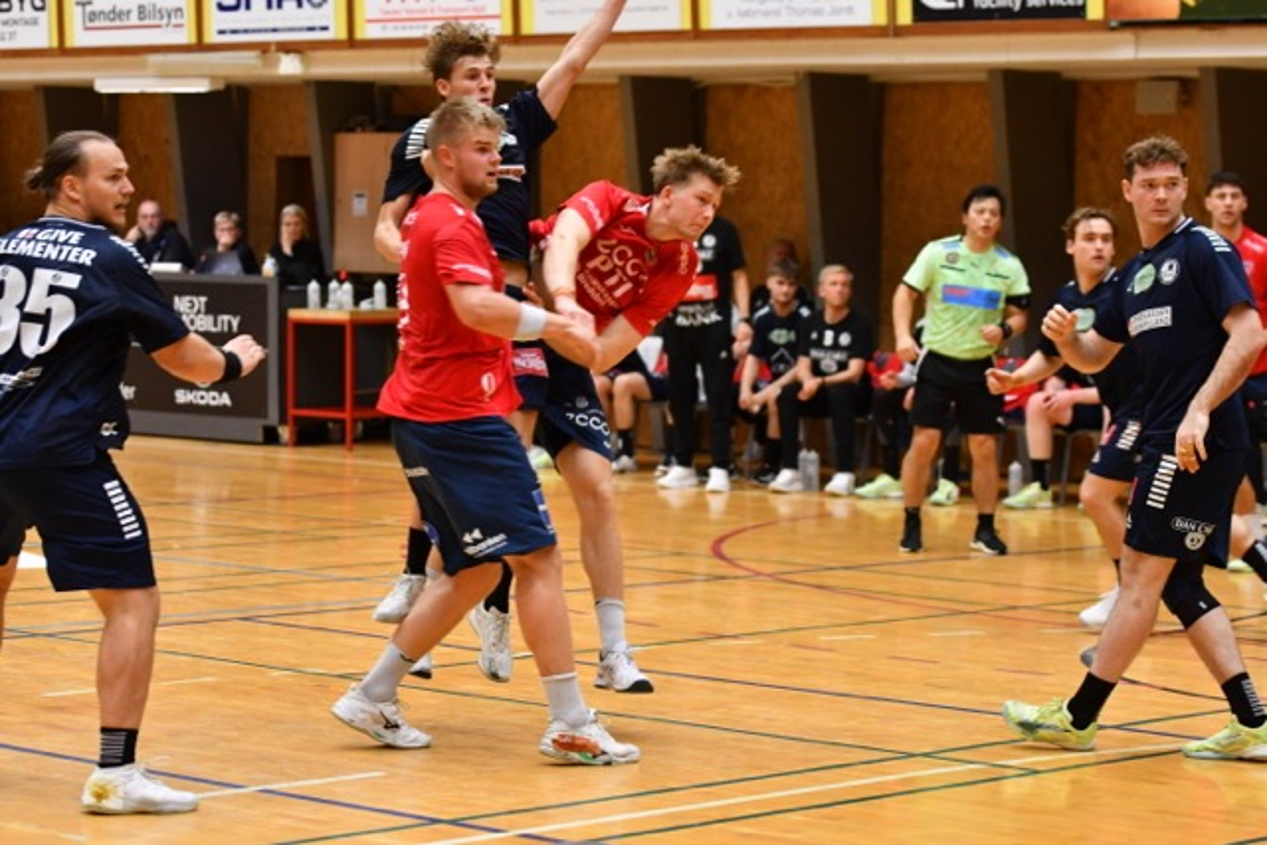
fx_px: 3696
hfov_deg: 19.5
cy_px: 422
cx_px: 634
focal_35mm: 105
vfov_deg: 13.0
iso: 2500
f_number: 2.8
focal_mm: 70
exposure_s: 1/500
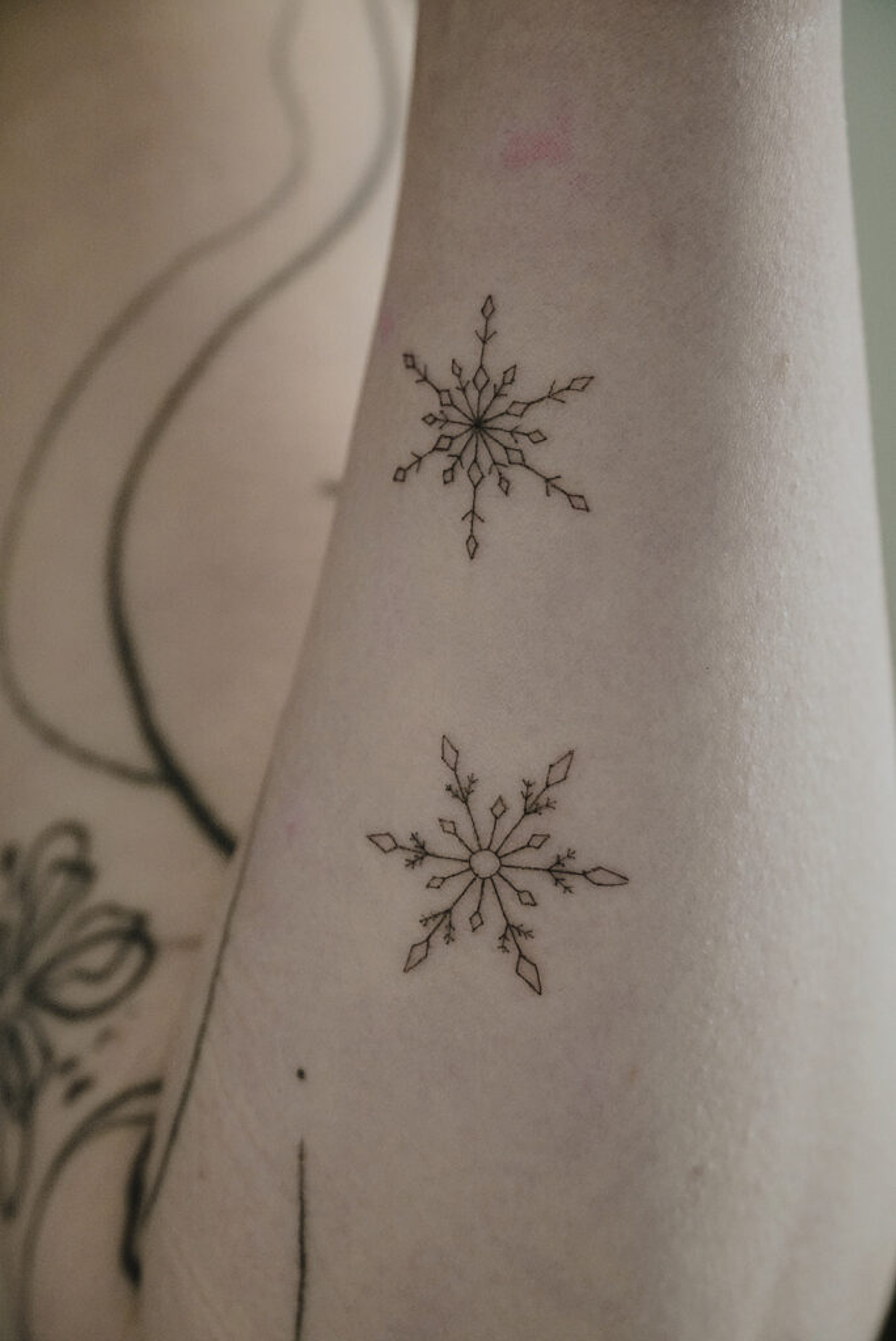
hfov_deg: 12.5
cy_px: 670
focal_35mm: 110
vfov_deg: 18.7
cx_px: 448
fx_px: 4082
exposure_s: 1/160
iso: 3200
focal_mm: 73
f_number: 4
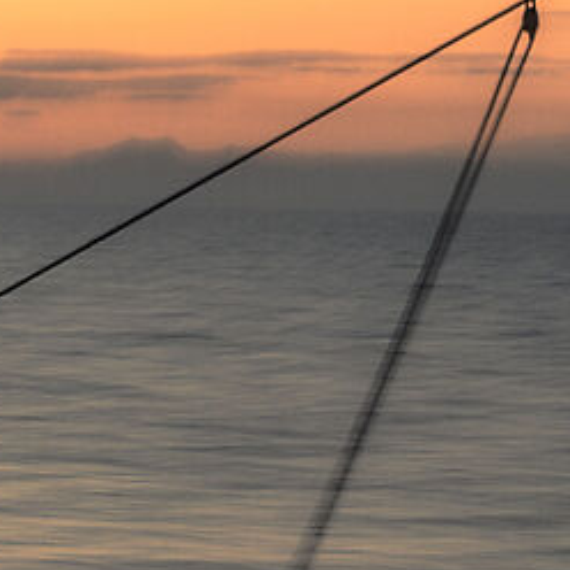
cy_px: 1111
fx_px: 3670
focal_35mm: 197
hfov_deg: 7.2
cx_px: -1524
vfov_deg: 8.5
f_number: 16
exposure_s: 2
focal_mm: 24
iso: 100
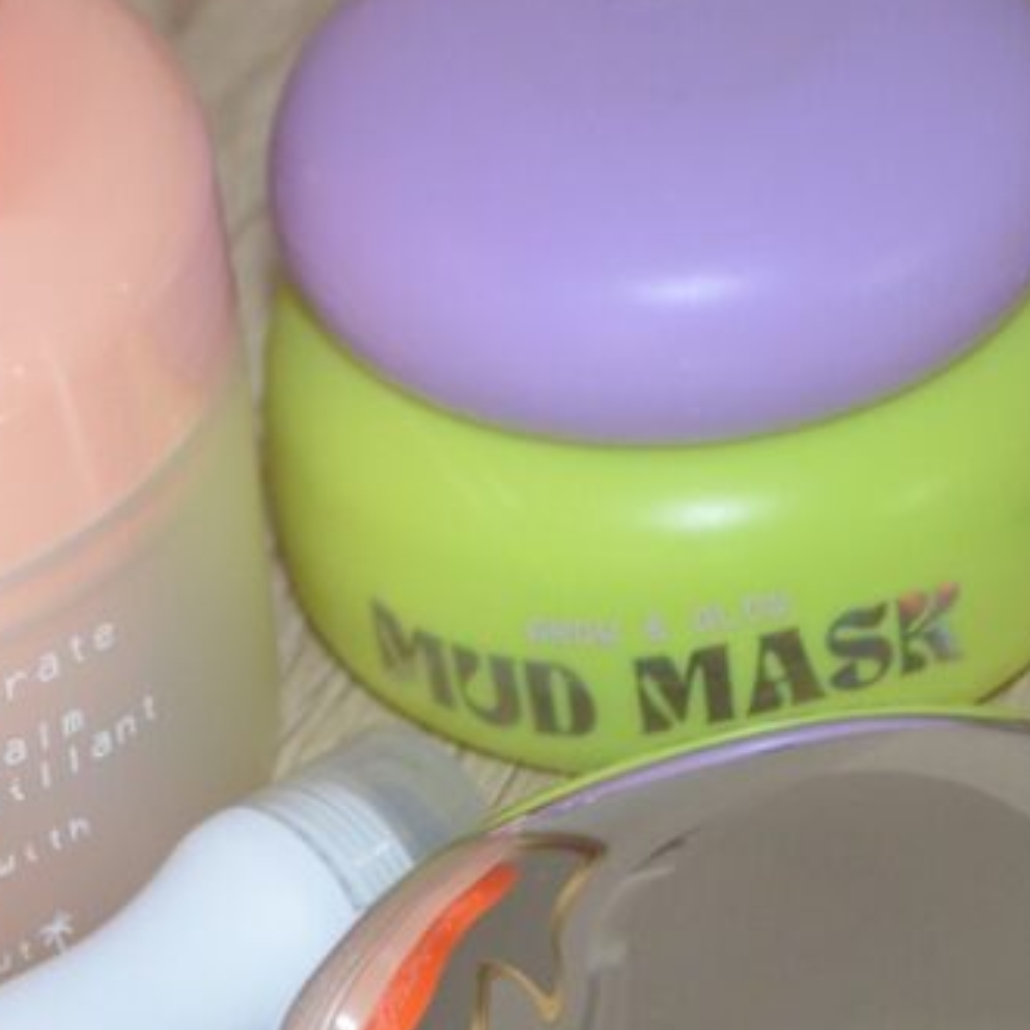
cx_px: -47
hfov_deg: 8.0
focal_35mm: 216
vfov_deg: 8.1
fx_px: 7282
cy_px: 492
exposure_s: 1/60
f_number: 5.6
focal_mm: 55
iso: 2200
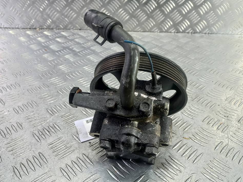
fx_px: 190
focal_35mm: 27
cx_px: 127
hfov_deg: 65.3
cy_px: 93
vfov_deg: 51.3
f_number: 1.8
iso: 100
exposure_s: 1/50
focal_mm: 4.6
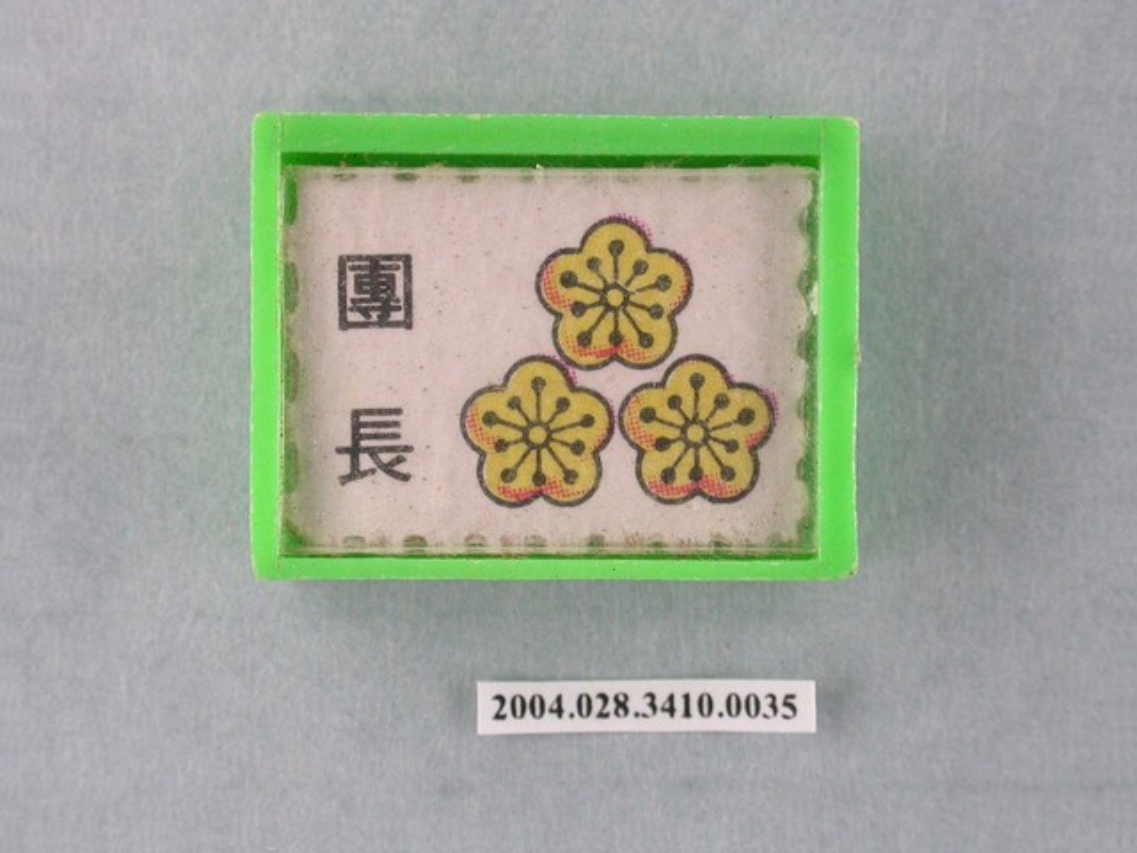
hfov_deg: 13.2
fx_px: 4927
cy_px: 426
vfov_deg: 9.9
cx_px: 568
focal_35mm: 150
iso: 200
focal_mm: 31.1
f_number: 6.4
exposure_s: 1/30
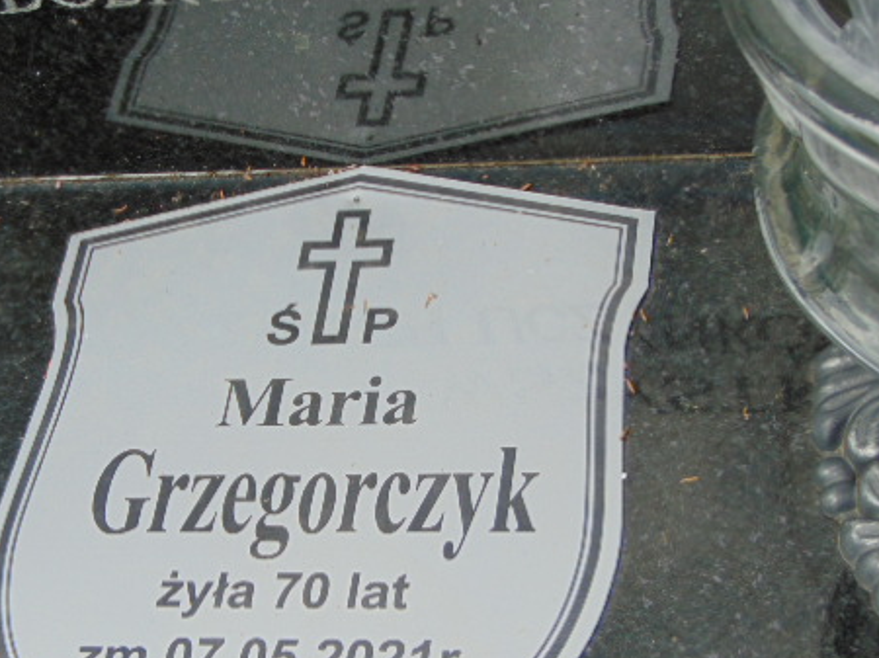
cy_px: 433
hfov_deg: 19.4
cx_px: 303
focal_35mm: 101
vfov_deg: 14.6
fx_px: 2563
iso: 80
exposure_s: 1/250
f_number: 3.7
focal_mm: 12.8
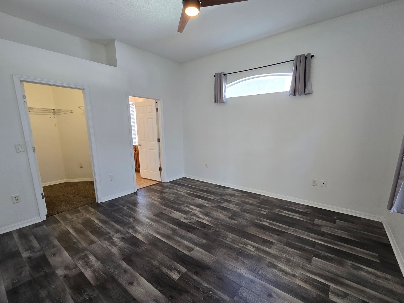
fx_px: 163
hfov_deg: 102.0
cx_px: 210
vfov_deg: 85.6
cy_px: 156
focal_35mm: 14
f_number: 2.2
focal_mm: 2.2
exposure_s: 1/60
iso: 160
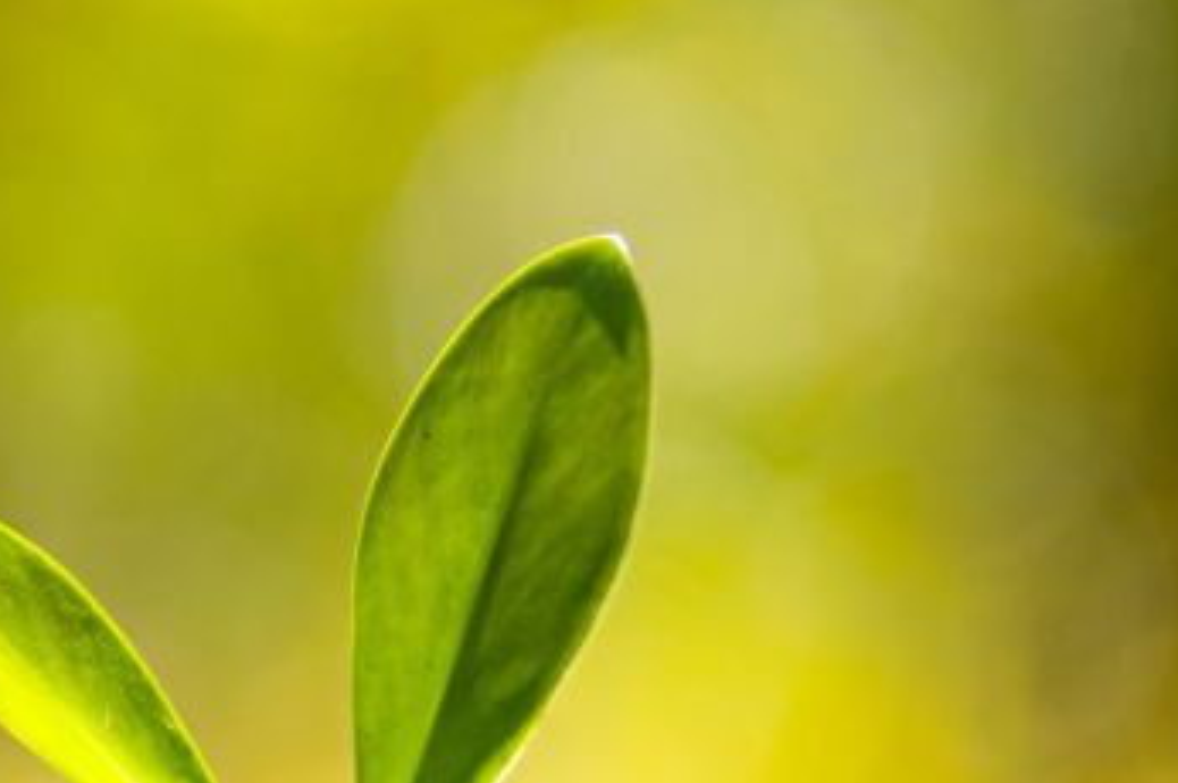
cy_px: 582
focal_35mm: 305
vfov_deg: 4.5
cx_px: -494
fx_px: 9971
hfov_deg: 6.7
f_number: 2
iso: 50
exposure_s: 1/400
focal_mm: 85
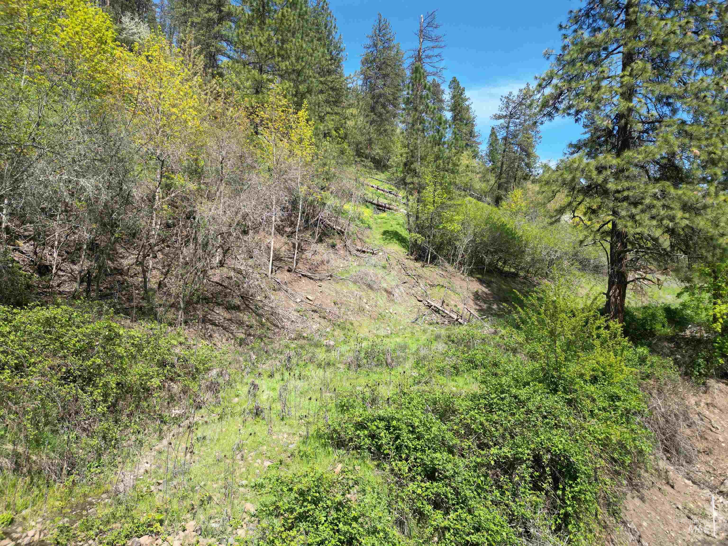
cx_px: 364
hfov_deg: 71.6
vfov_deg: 56.8
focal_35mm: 24
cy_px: 273
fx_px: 505
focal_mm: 6.72
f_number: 1.7
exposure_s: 1/1250
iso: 100
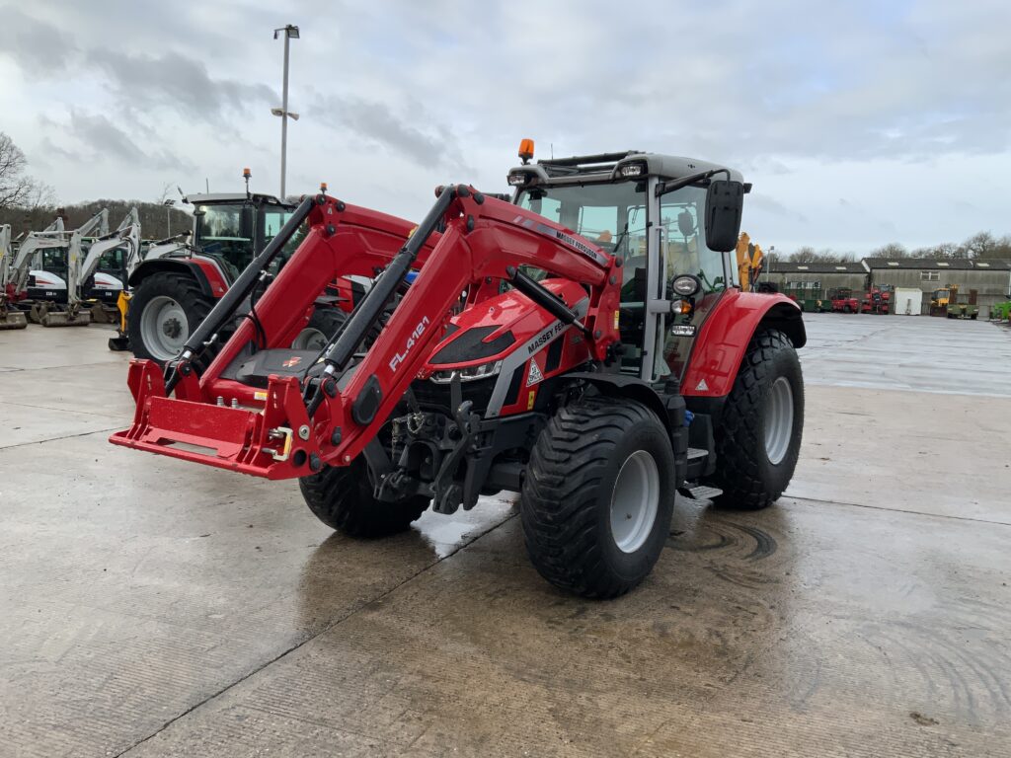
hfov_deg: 61.7
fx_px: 847
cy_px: 379
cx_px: 506
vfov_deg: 48.2
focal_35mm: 29
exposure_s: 1/728
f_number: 1.8
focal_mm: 3
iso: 16
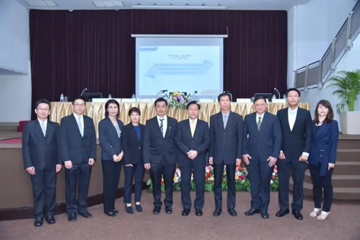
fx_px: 300
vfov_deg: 43.6
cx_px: 180
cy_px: 120
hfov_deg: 61.9
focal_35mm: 30
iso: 1000
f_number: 4
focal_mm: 30
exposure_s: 1/160
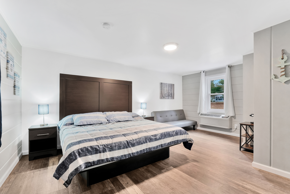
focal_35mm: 15
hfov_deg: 99.6
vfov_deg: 76.6
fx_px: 122
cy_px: 97
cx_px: 145
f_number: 10
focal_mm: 15.2
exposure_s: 1/30
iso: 2000
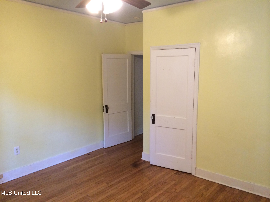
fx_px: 234
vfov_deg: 46.8
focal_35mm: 30
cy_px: 101
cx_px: 135
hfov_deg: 60.0
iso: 250
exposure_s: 1/30
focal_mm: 4.12
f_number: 2.2
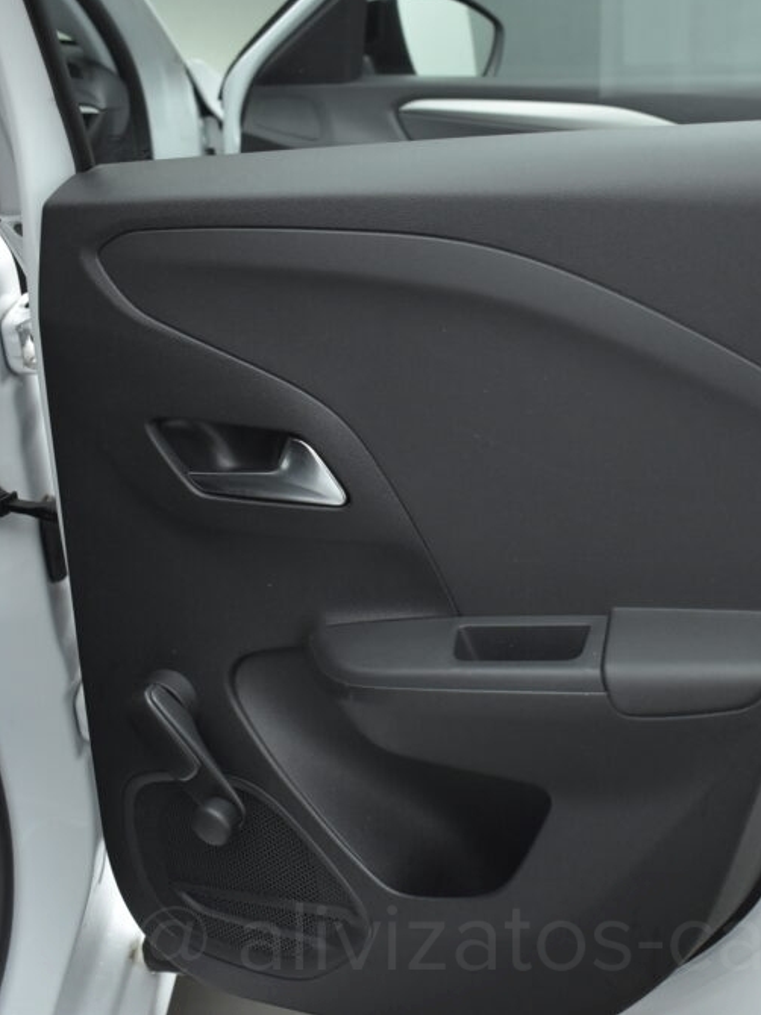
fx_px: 1488
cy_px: 498
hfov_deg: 28.4
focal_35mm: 51
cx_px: 544
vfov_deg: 37.7
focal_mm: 23
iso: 1600
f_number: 3.8
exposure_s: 1/125
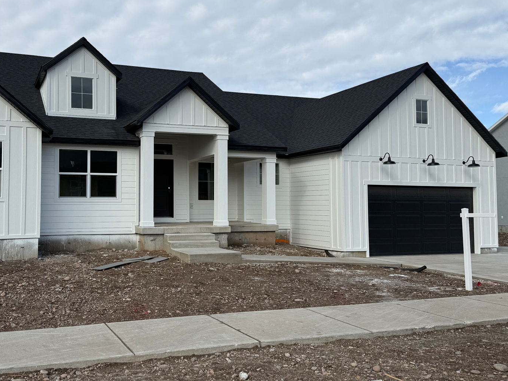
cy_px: 179
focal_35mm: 36
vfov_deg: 39.6
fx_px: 528
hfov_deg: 50.7
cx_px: 180
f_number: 1.78
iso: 80
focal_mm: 6.76
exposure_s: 1/5319
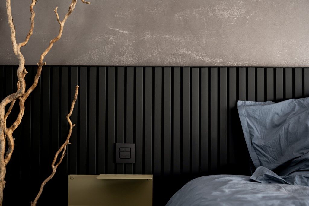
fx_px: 446
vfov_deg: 26.0
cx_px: 154
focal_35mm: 52
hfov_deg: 38.2
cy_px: 103
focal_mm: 52
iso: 800
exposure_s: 1/160
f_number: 2.8
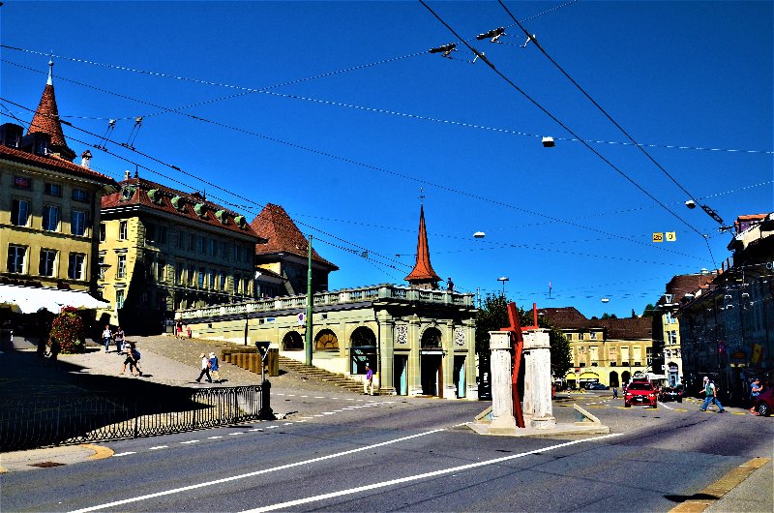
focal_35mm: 32
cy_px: 256
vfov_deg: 41.5
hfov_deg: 59.6
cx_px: 387
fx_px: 676
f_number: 10
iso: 320
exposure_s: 1/250
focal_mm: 21
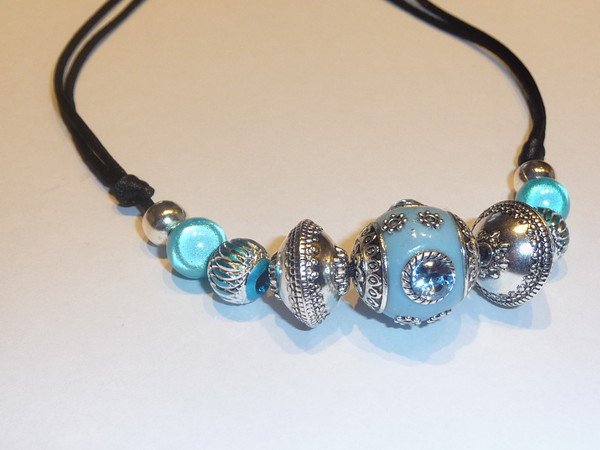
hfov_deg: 38.2
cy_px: 225
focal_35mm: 50
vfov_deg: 29.1
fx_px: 867
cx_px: 300
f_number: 3.4
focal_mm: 5
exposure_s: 1/50
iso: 100
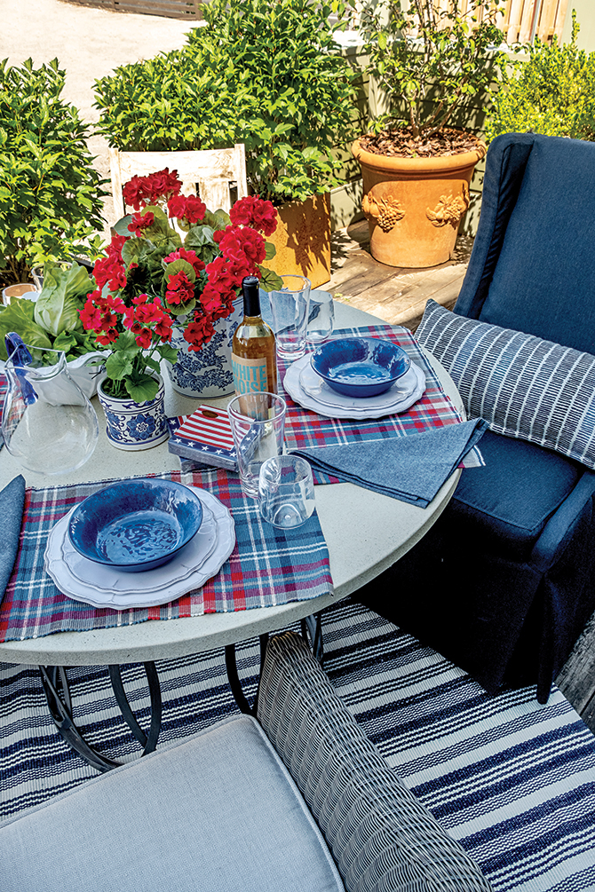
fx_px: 719
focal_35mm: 29
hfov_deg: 45.0
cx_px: 298
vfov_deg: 63.7
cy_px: 446
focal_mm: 19.6
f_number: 9
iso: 200
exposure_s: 1/60
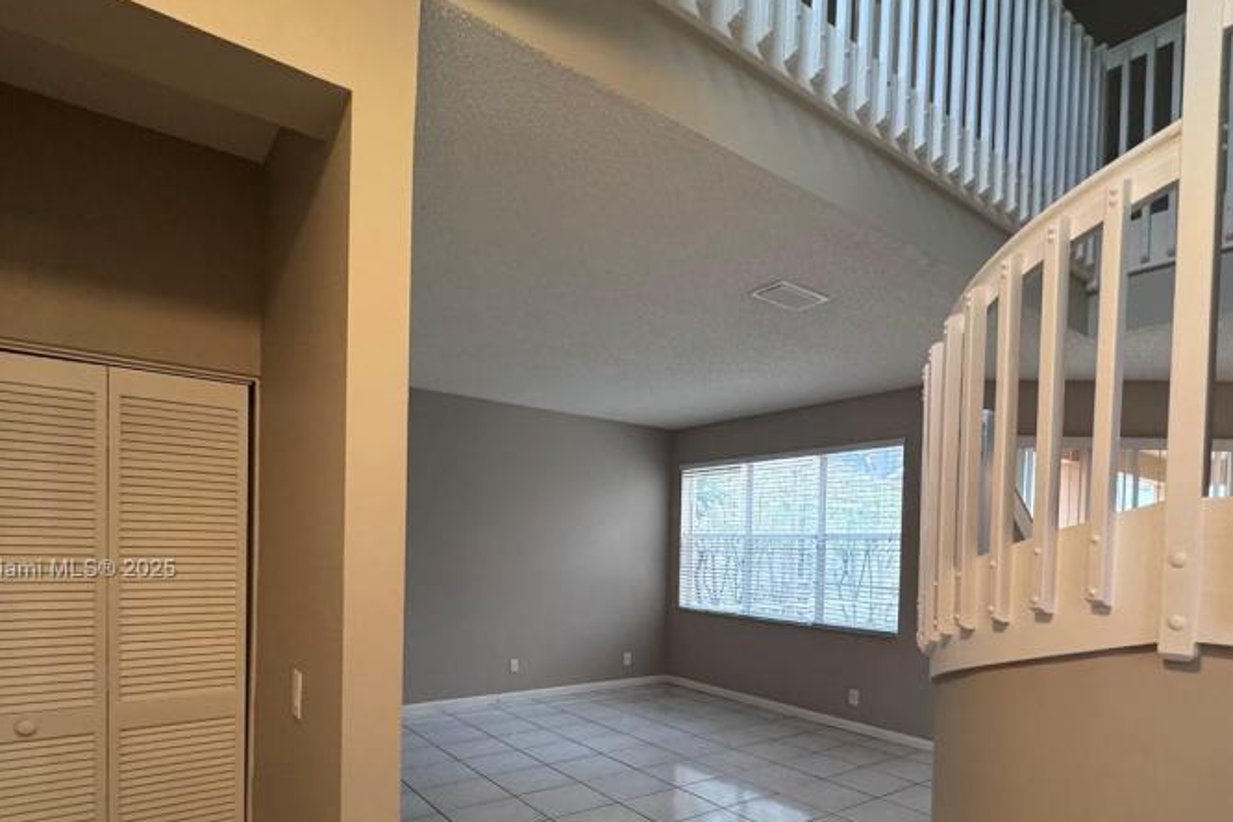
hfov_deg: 80.7
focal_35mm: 21
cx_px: 709
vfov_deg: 57.7
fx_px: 719
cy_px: 570
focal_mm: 2.22
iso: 320
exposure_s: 1/60
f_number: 2.2
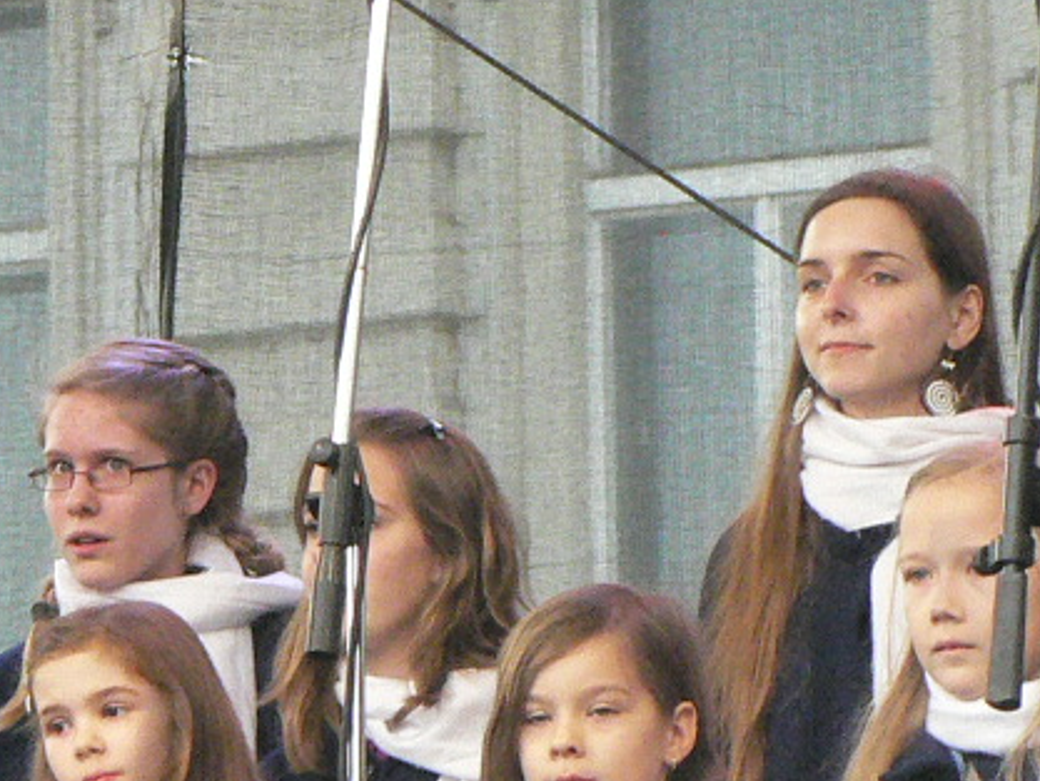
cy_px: 467
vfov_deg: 4.1
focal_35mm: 365
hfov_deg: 5.4
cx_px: -299
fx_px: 10969
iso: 400
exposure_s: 1/125
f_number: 4
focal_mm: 19.9
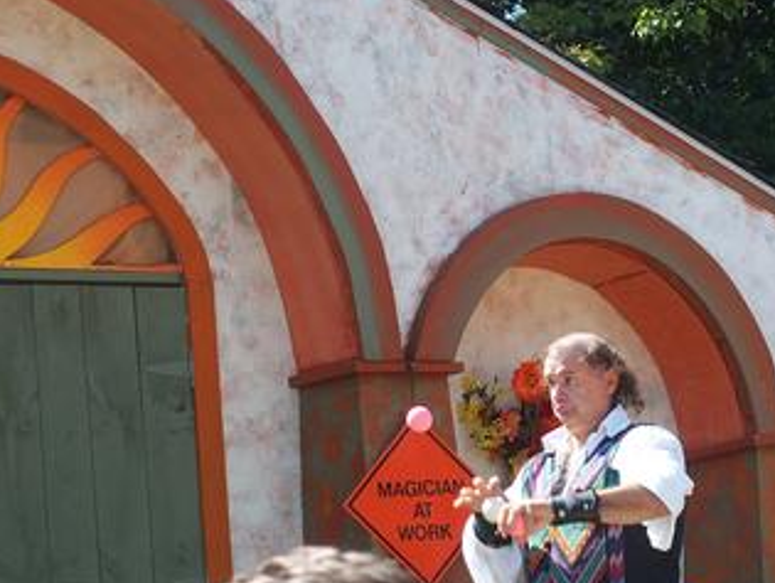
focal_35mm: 120
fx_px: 2690
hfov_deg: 16.4
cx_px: 512
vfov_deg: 12.4
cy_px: 354
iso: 100
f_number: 3.5
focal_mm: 17.8
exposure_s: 1/320
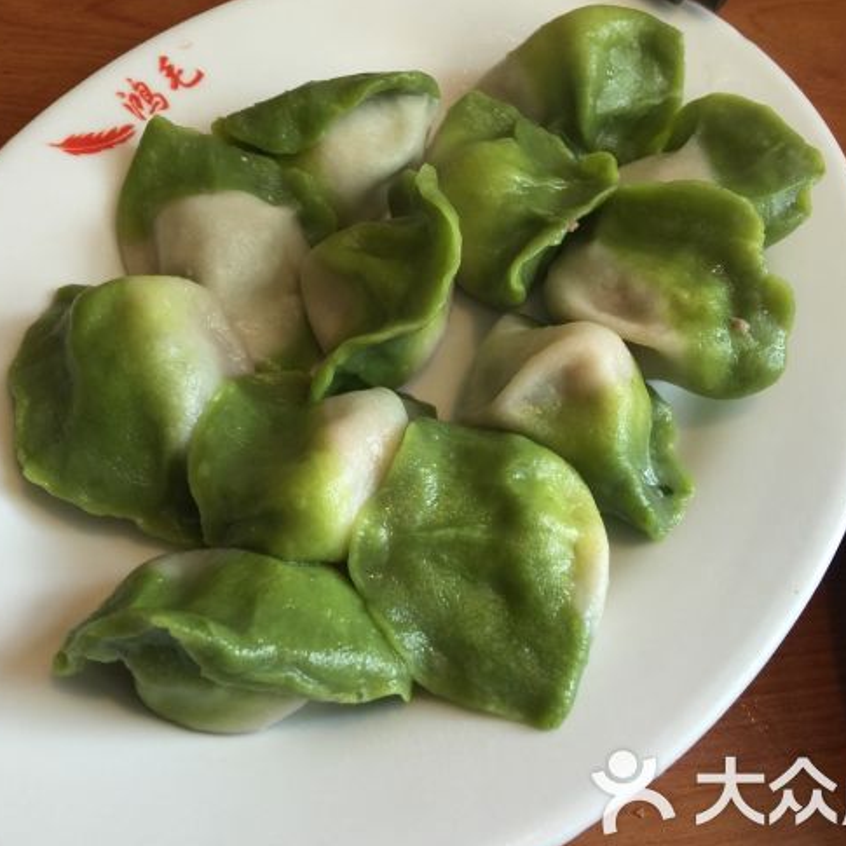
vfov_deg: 44.9
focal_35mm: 37
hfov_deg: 44.9
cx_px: 419
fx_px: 1023
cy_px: 425
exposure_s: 1/33
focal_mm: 4.15
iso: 32
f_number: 2.2
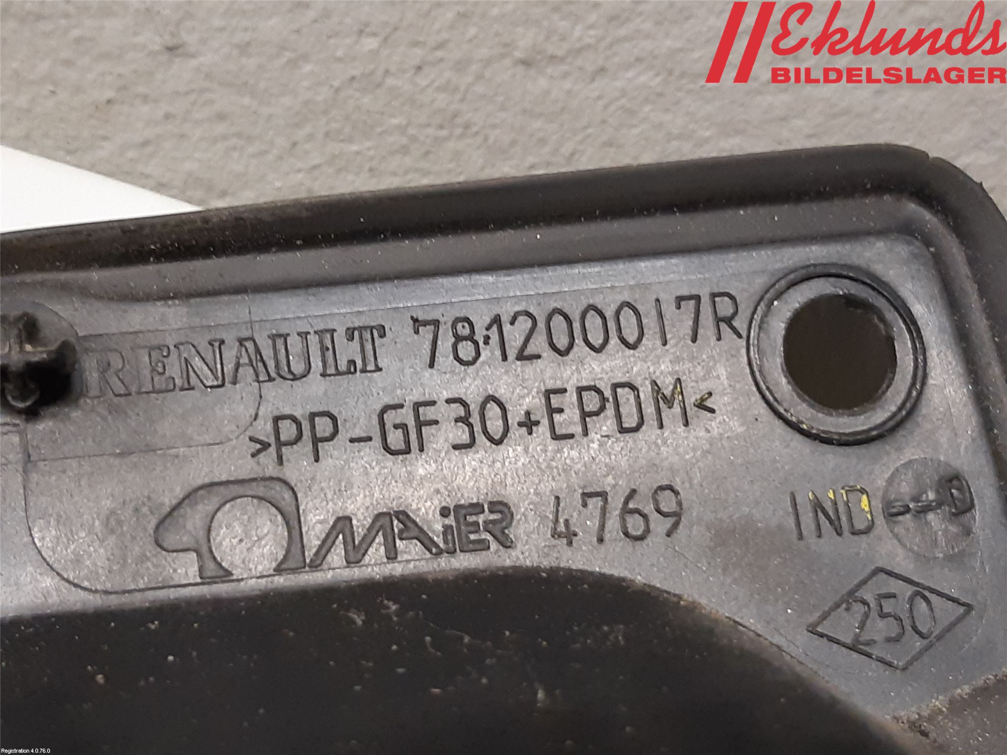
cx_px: 504
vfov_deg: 53.1
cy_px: 378
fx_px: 756
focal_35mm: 26
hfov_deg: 67.3
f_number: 1.7
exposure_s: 1/50
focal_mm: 3.93
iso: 200
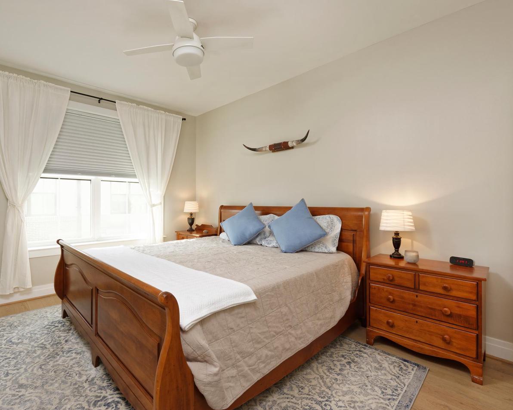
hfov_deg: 88.6
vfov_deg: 77.0
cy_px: 206
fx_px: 258
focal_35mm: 17
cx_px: 207
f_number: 16
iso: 320
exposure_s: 1/6
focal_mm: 15
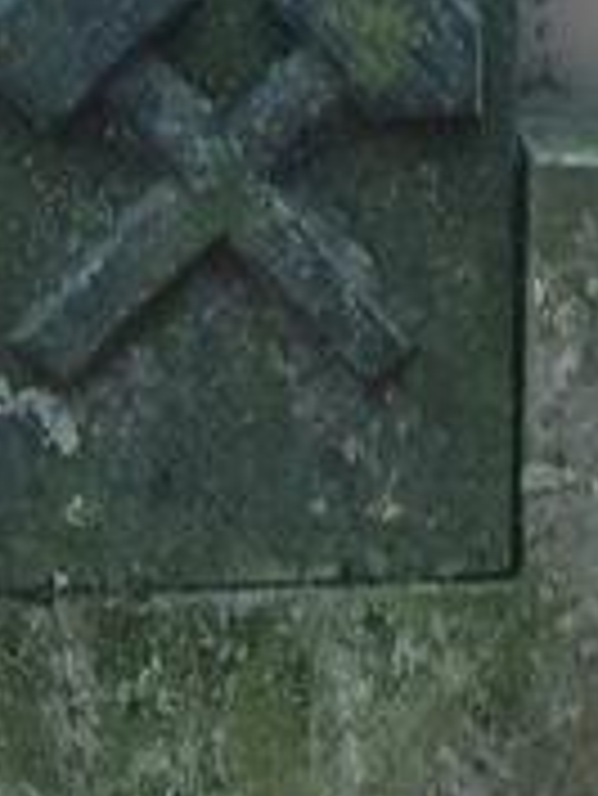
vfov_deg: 14.5
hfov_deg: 11.2
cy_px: 935
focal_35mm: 132
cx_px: 362
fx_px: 3037
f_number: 1.5
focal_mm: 4.3
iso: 250
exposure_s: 1/23
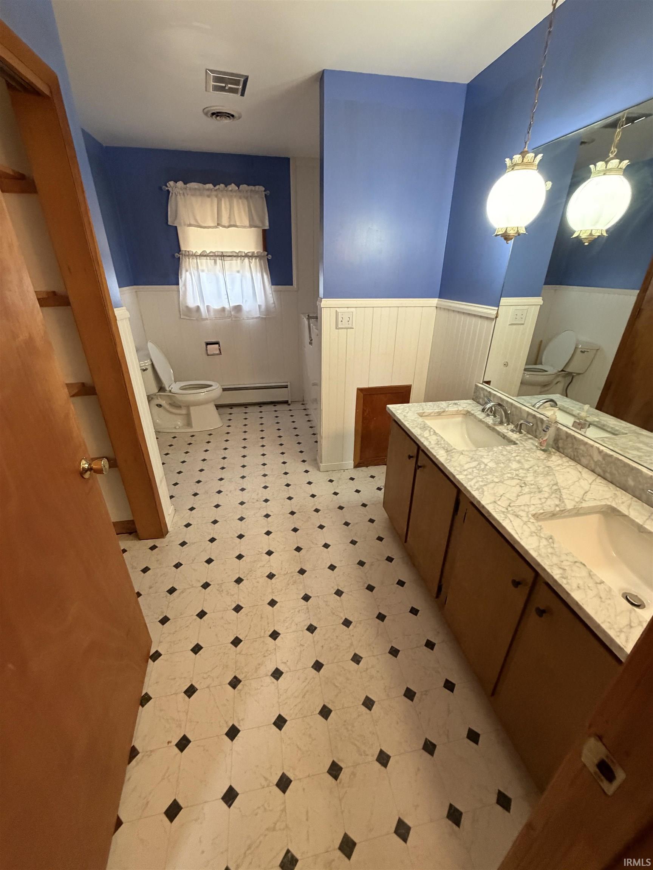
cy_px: 435
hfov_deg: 85.7
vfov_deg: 102.1
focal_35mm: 14
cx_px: 326
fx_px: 352
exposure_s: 1/60
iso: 500
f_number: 2.2
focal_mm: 2.22
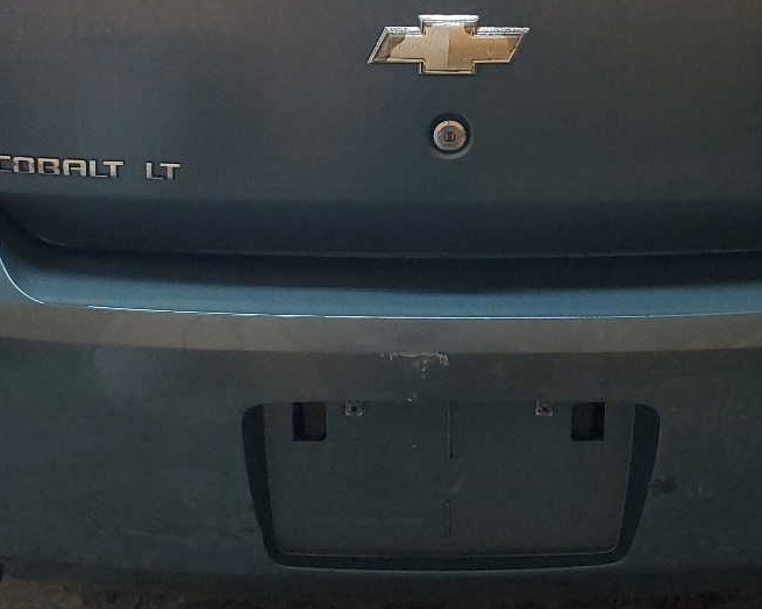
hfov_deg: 30.5
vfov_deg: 23.9
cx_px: 412
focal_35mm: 62
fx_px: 1398
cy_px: 53
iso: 147
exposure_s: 1/60.2
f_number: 1.5
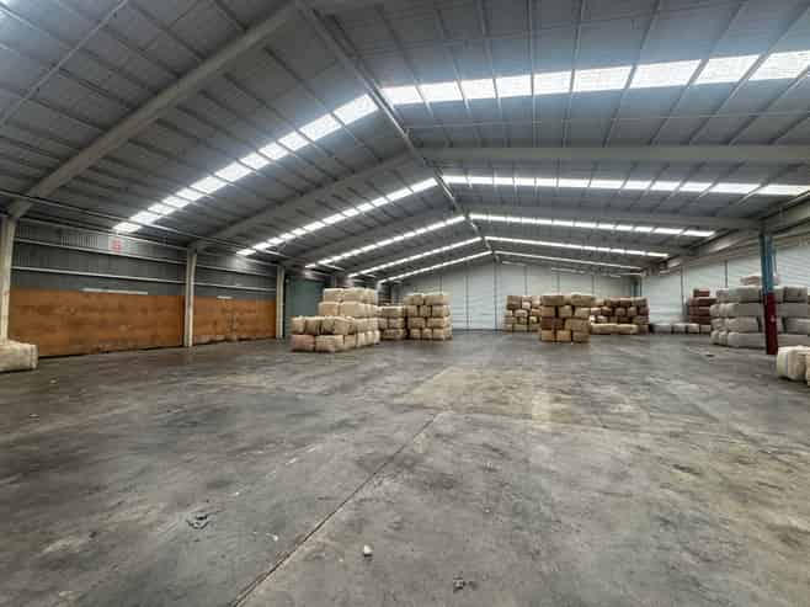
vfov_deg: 85.6
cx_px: 405
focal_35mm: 14
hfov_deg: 102.1
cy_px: 304
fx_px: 327
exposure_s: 1/99
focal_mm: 2.22
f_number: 2.2
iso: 100
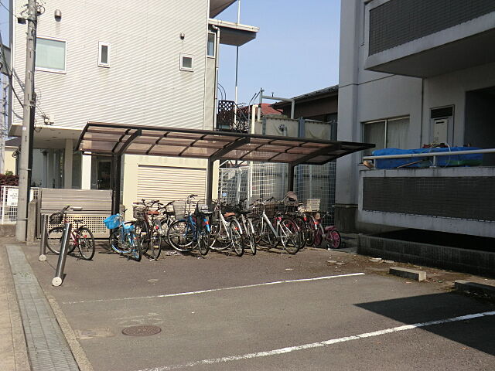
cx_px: 248
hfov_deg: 54.0
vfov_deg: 41.8
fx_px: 486
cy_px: 186
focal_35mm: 34
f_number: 3.6
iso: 80
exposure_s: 1/1000
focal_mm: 6.1
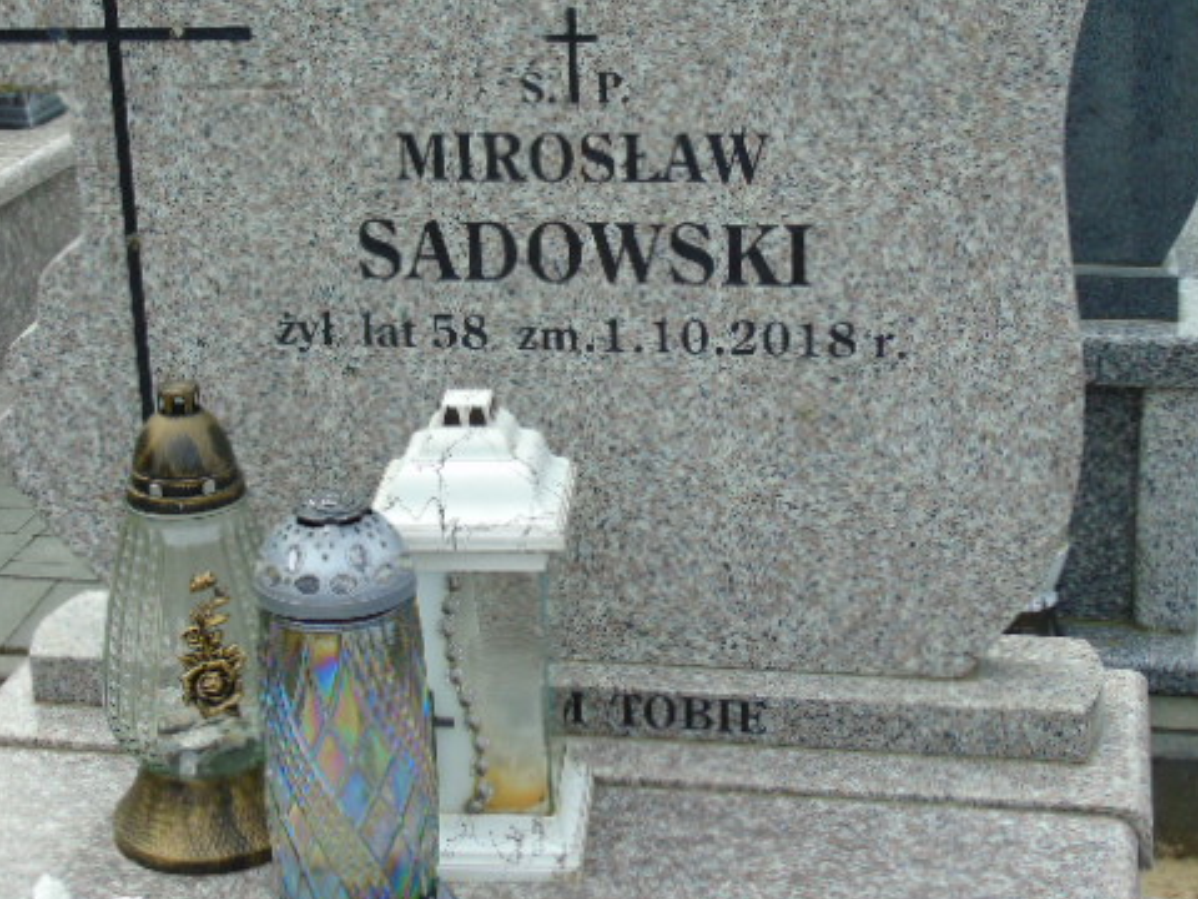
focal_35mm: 72
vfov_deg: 20.4
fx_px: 2492
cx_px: 469
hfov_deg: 27.0
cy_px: 357
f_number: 4.3
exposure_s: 1/320
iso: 80
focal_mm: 9.6
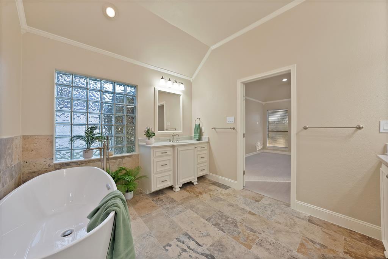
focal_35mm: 12
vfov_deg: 90.0
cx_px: 194
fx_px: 129
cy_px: 130
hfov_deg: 112.6
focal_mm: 12
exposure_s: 1/4
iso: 640
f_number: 9
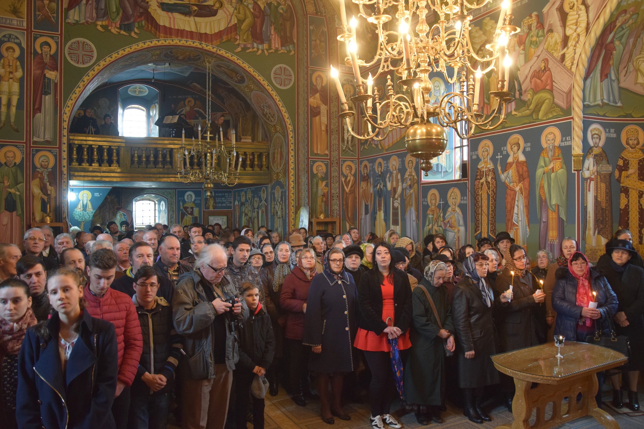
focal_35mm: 27
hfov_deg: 67.4
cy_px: 214
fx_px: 483
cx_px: 322
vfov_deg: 47.9
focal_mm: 18
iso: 2200
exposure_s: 1/30
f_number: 3.5
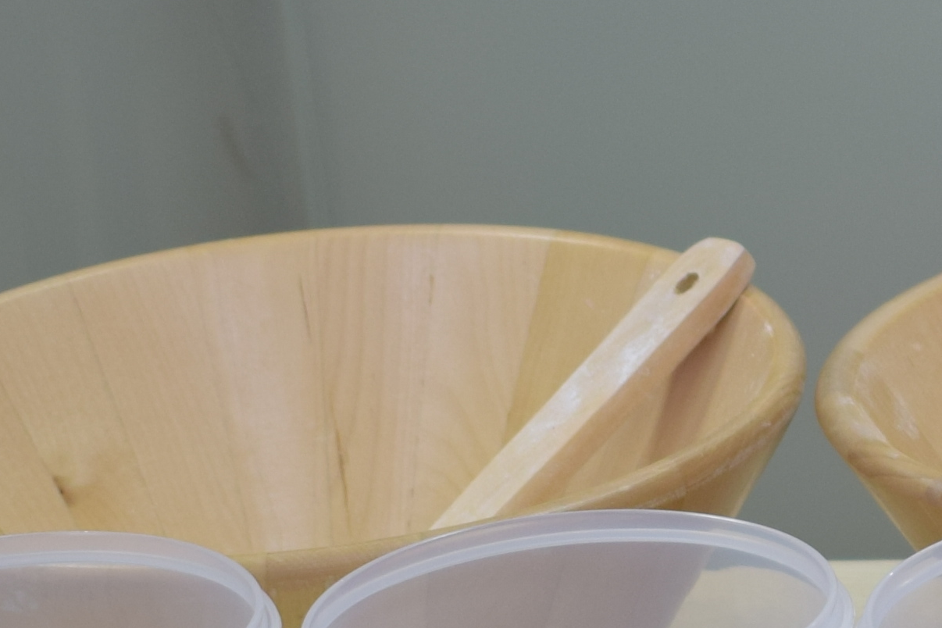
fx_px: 5076
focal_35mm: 194
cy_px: 751
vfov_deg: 7.0
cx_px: 1001
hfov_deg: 10.5
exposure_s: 1/50
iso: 250
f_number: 4
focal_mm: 26
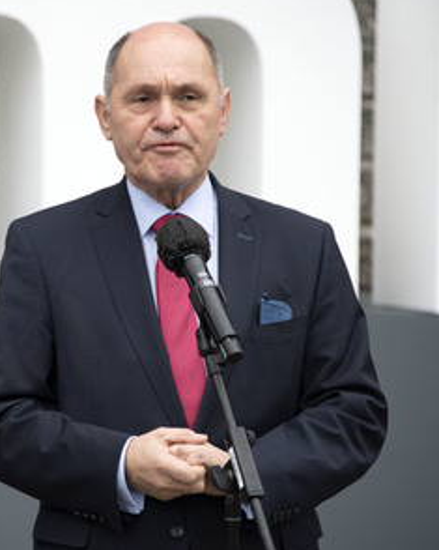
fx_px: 5379
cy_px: 271
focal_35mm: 331
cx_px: 115
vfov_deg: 5.8
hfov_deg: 4.7
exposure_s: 1/640
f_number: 5.6
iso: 3200
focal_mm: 230
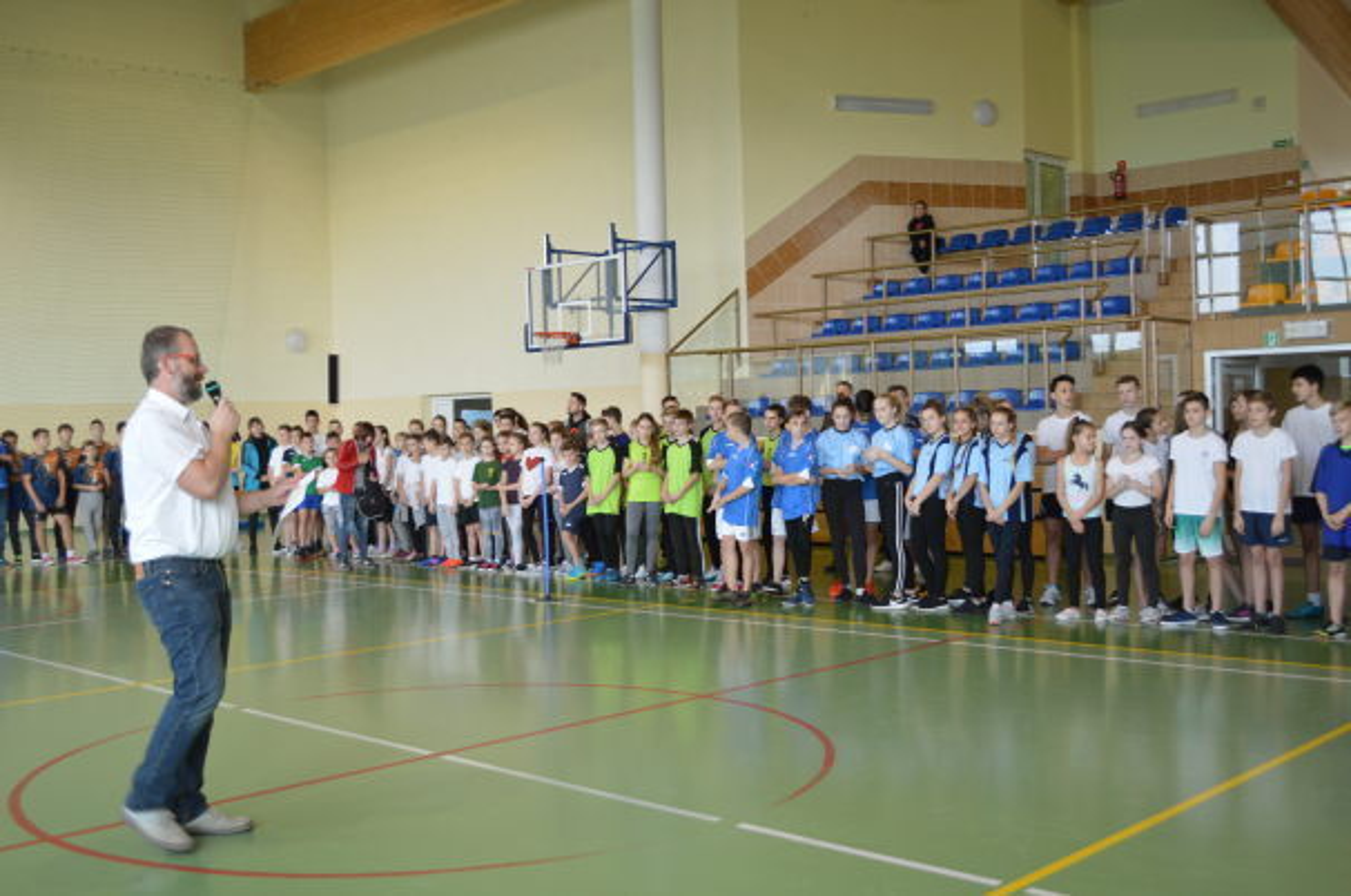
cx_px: 676
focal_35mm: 39
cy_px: 448
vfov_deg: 34.1
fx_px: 1461
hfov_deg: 49.6
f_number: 4.2
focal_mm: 26
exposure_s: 1/80
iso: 400
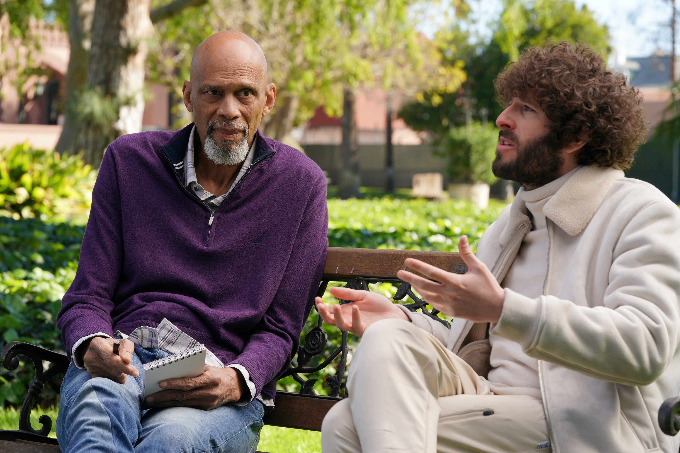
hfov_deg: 16.4
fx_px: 2361
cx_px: 340
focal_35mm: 125
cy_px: 226
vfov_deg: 11.0
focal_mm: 125
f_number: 9
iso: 800
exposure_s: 1/500
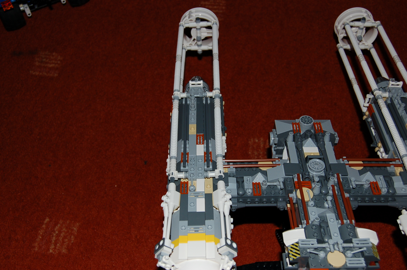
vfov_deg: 29.8
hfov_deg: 43.6
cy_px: 135
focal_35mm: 45
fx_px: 508
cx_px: 204
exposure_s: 1/125
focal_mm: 30
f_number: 5.6
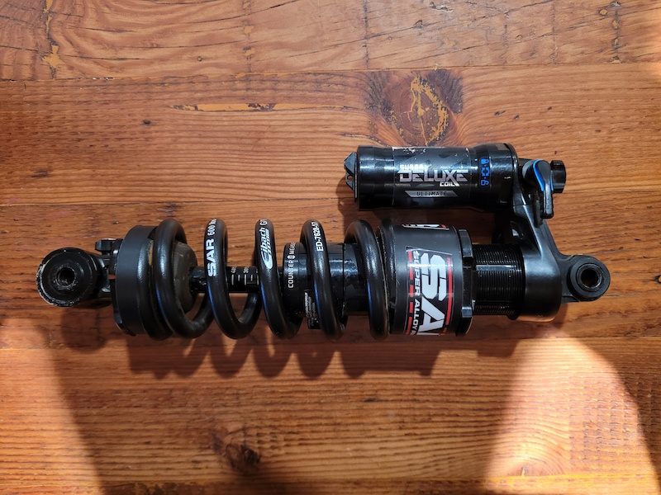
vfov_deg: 53.1
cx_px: 330
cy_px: 248
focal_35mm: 26
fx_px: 496
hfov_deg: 67.3
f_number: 1.8
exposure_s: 1/39
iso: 400
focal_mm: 5.4
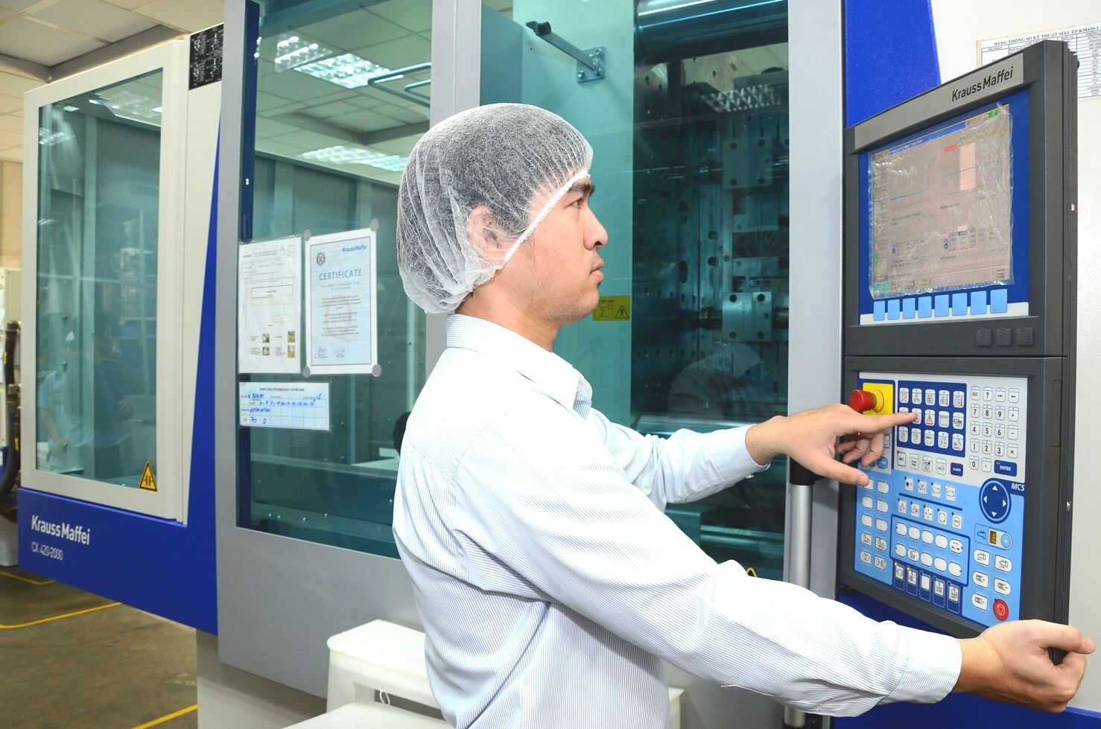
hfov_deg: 67.5
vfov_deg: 47.7
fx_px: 824
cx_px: 550
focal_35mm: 27
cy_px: 364
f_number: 5.6
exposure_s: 1/13
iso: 400
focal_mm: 18
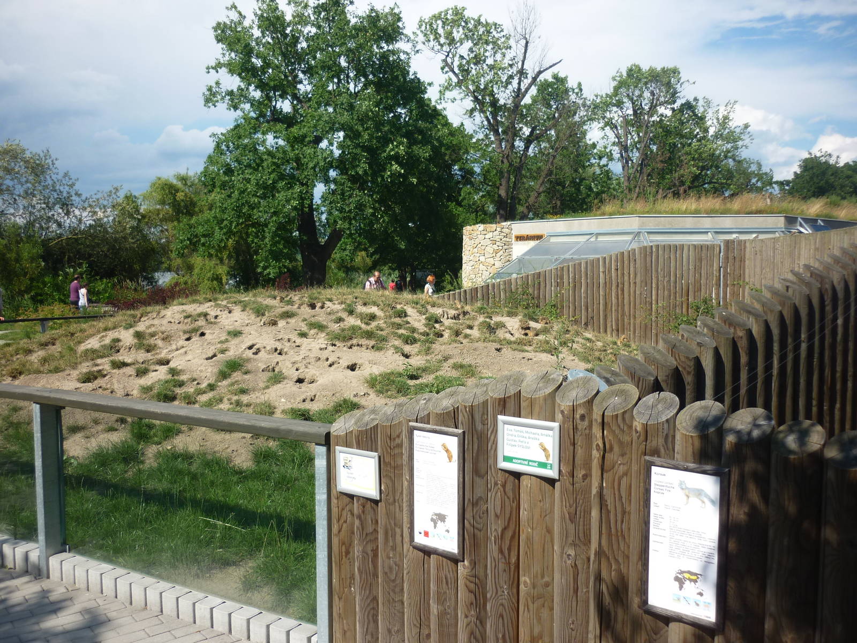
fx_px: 817
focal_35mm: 33
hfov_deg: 55.4
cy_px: 322
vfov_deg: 42.9
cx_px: 428
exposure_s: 1/160
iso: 80
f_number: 8
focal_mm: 5.5
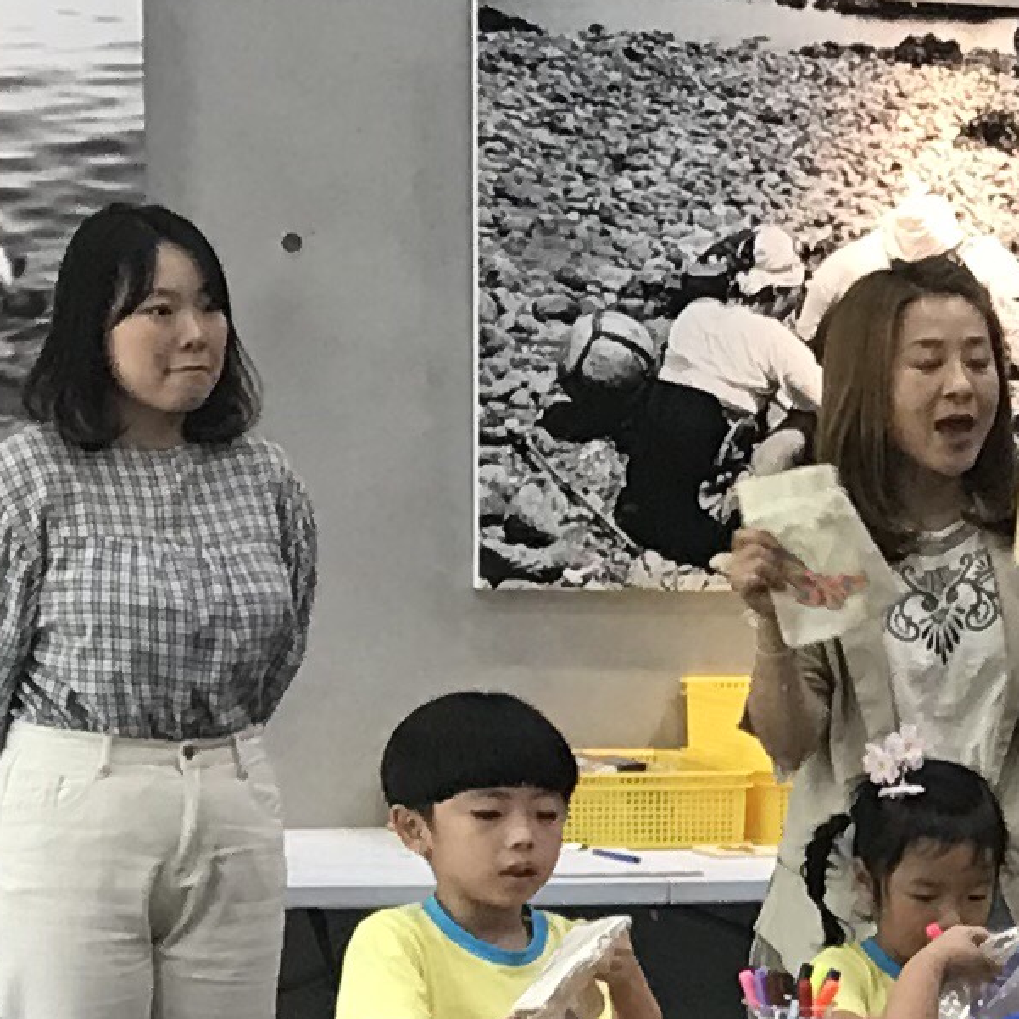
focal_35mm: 166
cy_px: 1212
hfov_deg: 10.0
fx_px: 5529
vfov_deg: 10.4
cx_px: 1740
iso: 40
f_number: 1.8
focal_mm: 3.99
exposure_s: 1/24
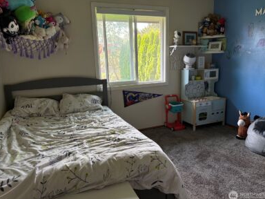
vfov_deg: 54.9
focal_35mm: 25
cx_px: 135
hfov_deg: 69.4
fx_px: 191
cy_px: 99
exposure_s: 1/139
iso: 200
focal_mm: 6.76
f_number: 1.78
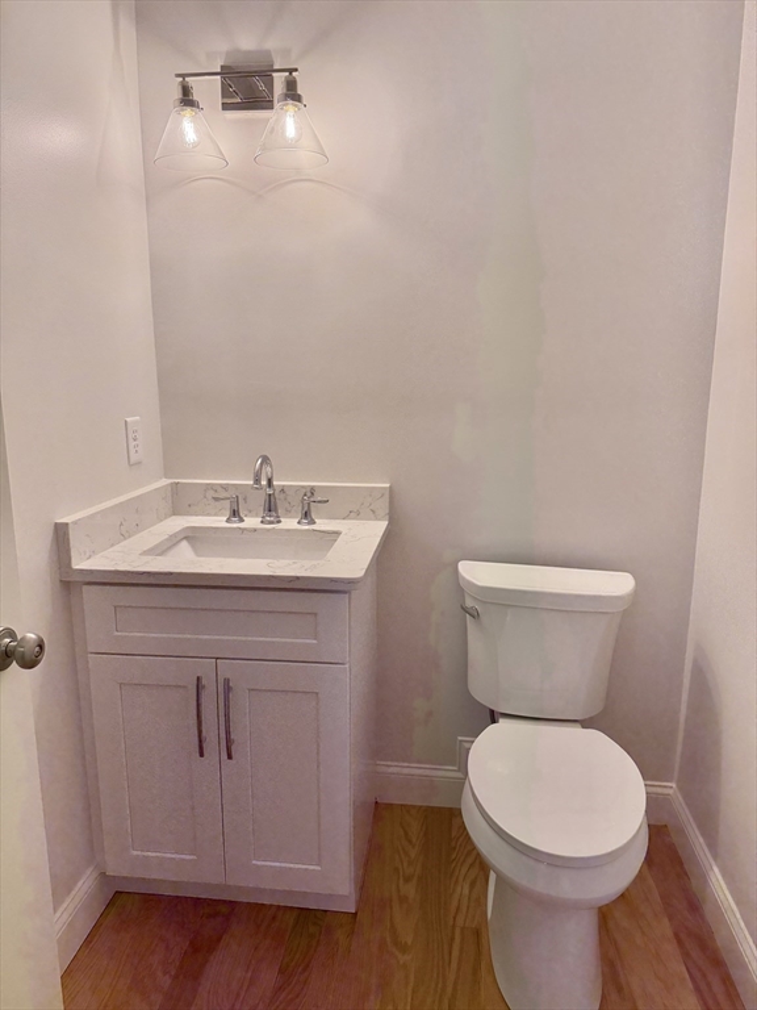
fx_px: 700
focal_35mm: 24
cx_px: 378
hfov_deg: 56.8
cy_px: 505
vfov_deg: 71.6
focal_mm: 6.76
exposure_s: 1/195
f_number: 1.78
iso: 160
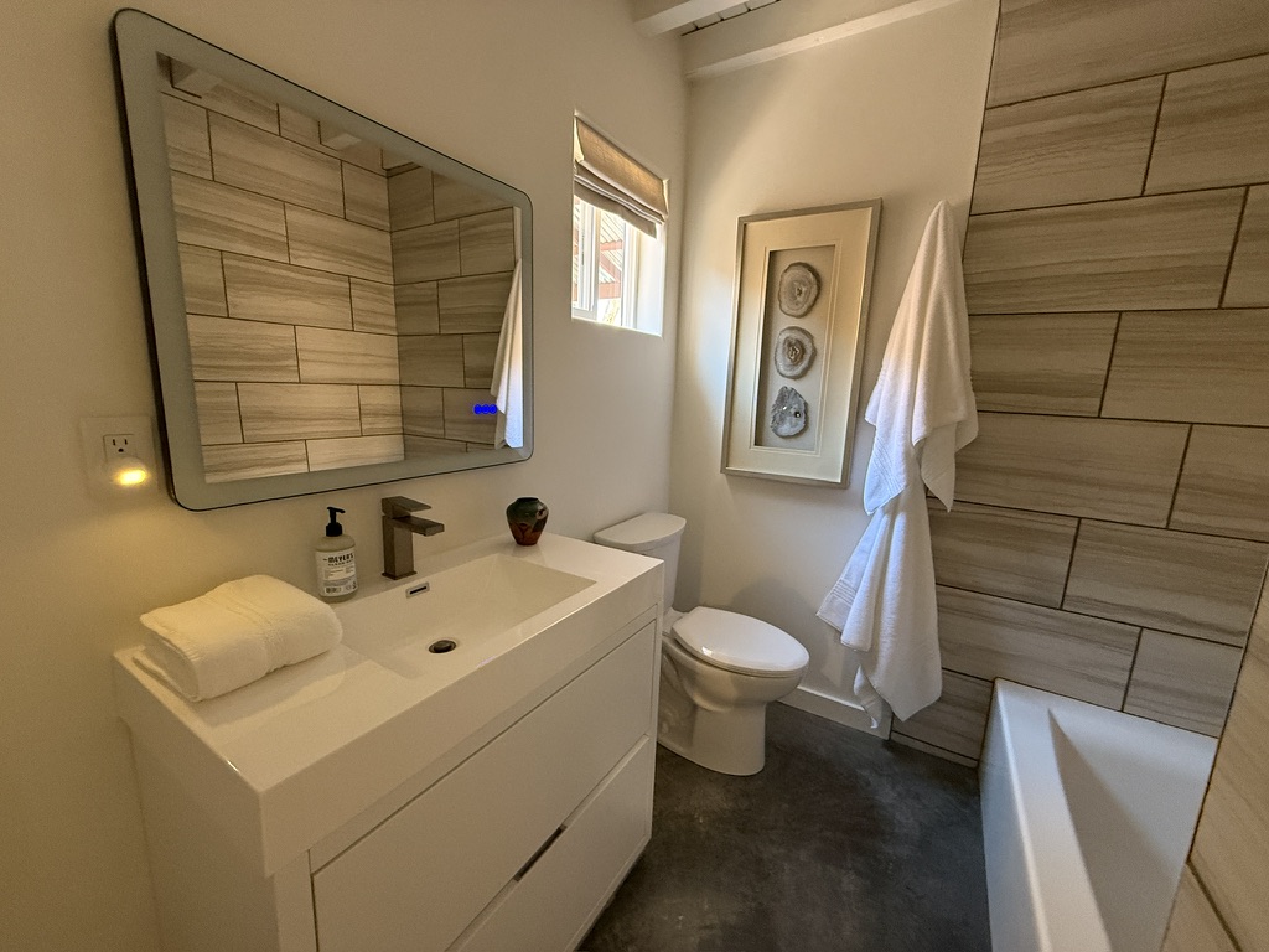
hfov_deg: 102.1
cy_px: 476
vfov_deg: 85.7
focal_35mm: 14
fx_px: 513
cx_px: 634
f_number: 2.2
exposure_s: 1/60
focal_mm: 2.22
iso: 500
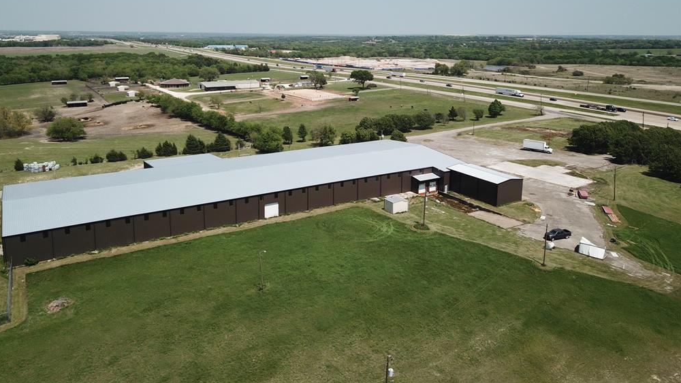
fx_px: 524
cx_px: 334
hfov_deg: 66.0
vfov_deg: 39.6
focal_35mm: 29
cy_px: 122
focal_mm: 4.73
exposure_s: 1/1812
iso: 100
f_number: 2.2
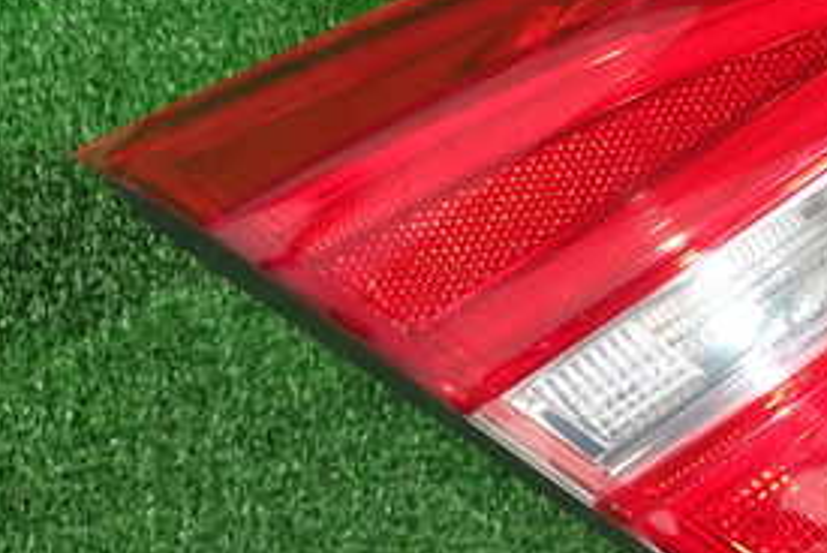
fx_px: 1564
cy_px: 249
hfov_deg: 27.8
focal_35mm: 68
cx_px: 836
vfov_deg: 20.1
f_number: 2.3
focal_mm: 5.4
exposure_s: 1/30
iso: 200
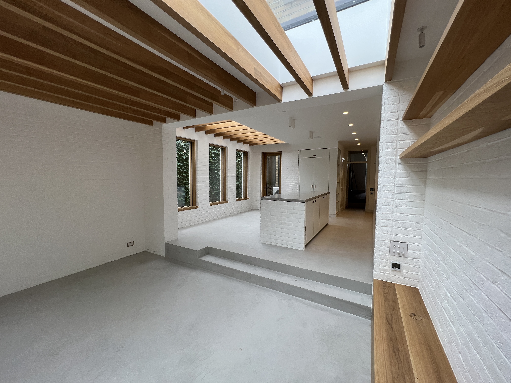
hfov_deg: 106.2
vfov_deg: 89.9
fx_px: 192
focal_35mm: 13
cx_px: 256
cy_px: 192
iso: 40
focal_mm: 1.57
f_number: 1.8
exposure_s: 1/99
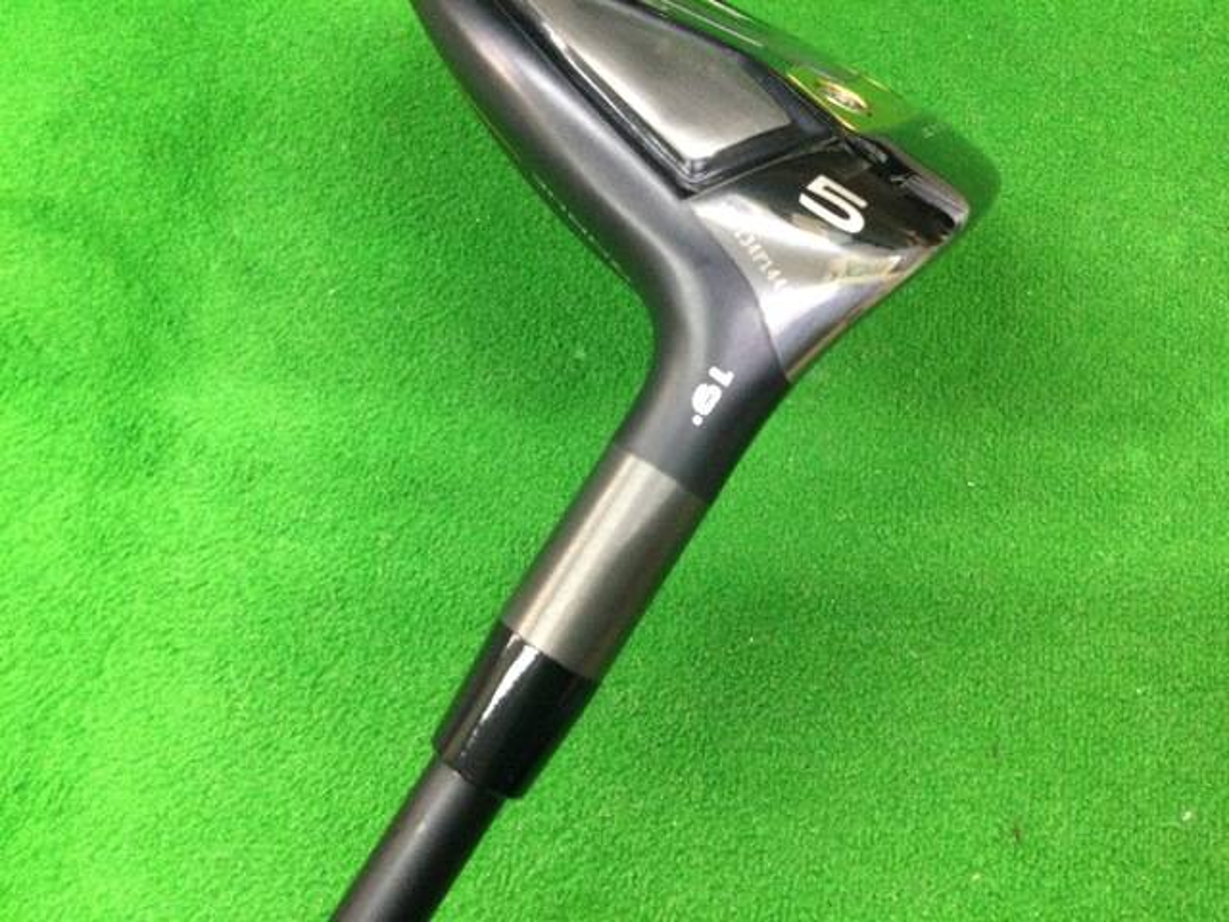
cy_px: 461
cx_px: 614
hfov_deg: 58.4
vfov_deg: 45.4
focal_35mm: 31
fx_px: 1101
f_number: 2.4
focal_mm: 3.3
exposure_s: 1/30
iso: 200
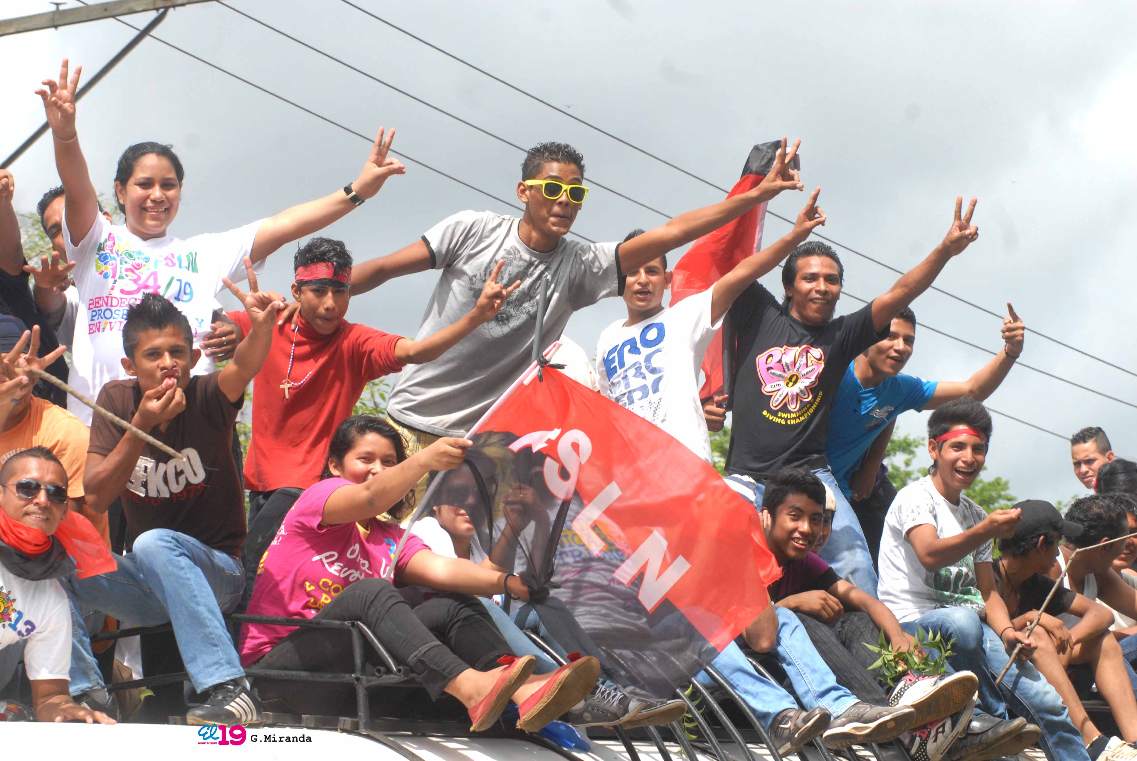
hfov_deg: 17.0
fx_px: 3795
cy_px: 380
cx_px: 568
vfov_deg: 11.5
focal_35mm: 120
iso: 500
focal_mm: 80
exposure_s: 1/800
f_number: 11
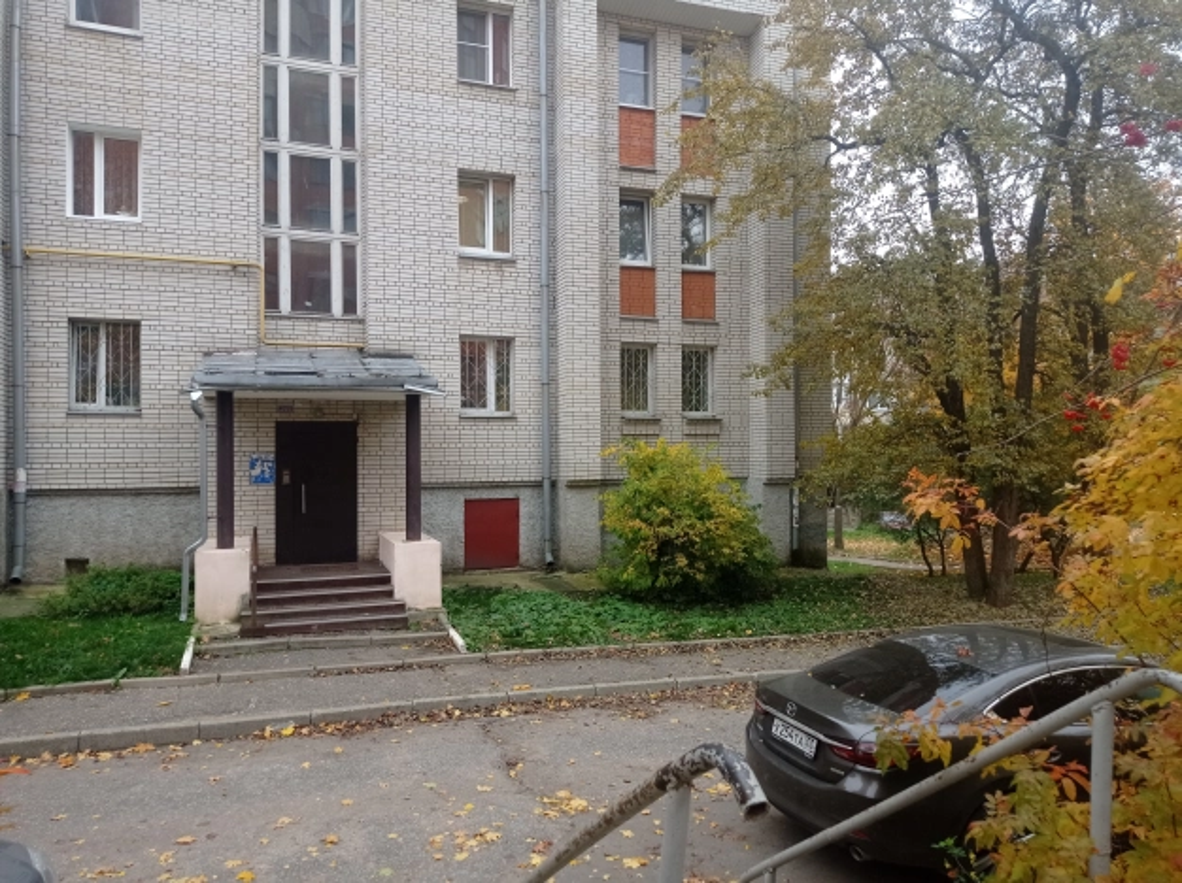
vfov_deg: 49.7
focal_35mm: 28
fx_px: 955
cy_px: 442
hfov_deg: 63.5
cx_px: 591
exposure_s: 1/236
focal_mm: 4.74
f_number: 1.79
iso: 100
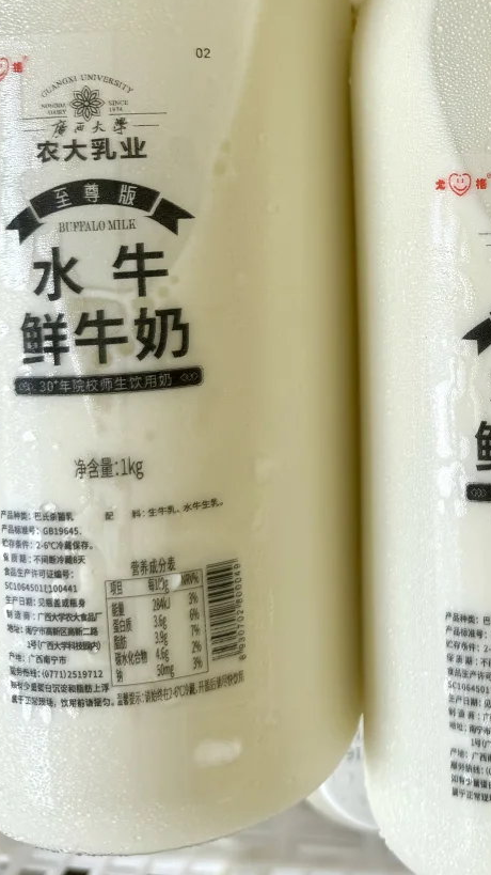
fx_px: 1066
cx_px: 543
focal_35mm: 46
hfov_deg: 24.2
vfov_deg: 42.8
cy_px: 191
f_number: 1.78
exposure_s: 1/621
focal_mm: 6.76
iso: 80
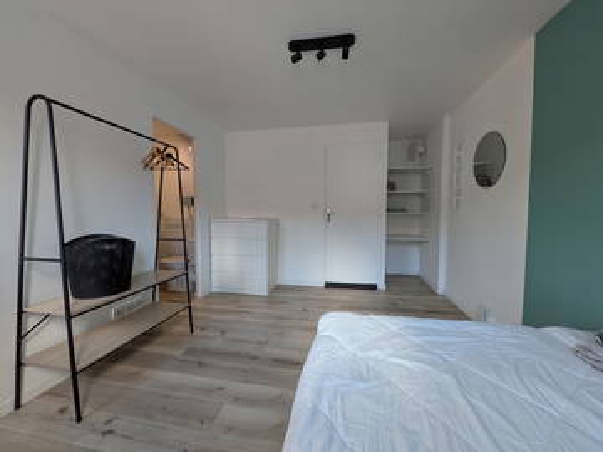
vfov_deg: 85.7
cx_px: 302
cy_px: 226
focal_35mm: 14
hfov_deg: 102.1
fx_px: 244
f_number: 2.2
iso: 90
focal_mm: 1.83
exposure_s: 1/25
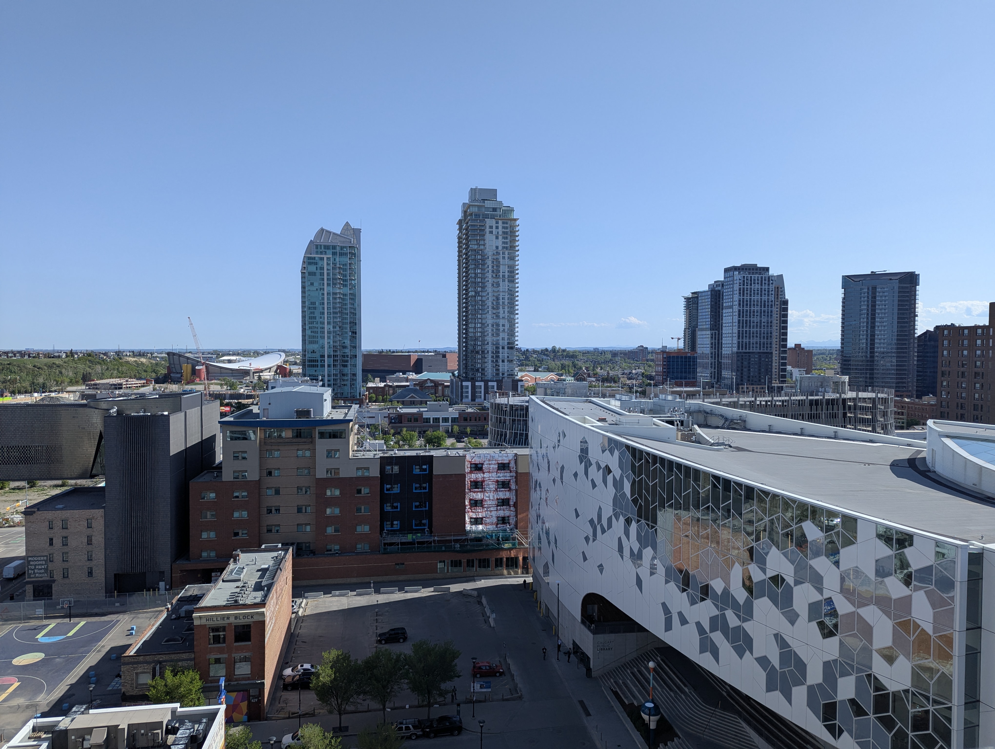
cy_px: 374
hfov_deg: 71.5
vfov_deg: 56.9
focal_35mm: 24
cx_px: 498
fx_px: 691
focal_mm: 6.81
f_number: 1.85
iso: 44
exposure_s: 1/2358
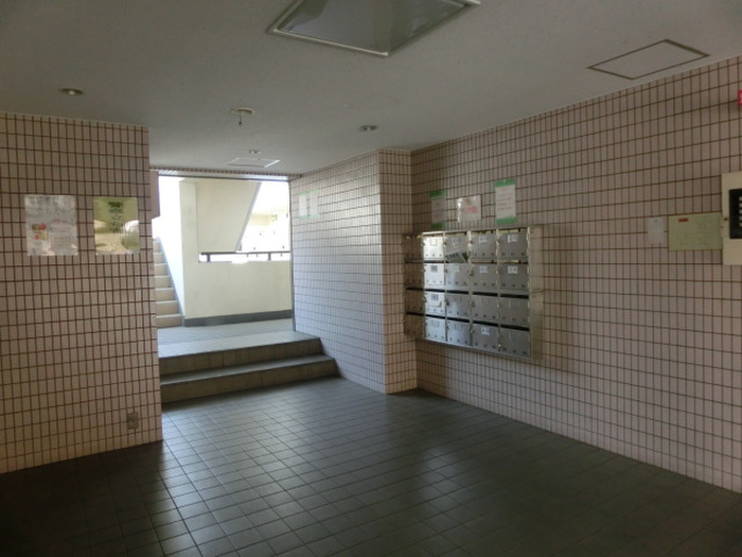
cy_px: 278
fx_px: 514
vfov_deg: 56.8
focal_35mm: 24
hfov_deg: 71.6
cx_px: 371
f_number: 3
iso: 250
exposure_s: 1/125
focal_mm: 4.24
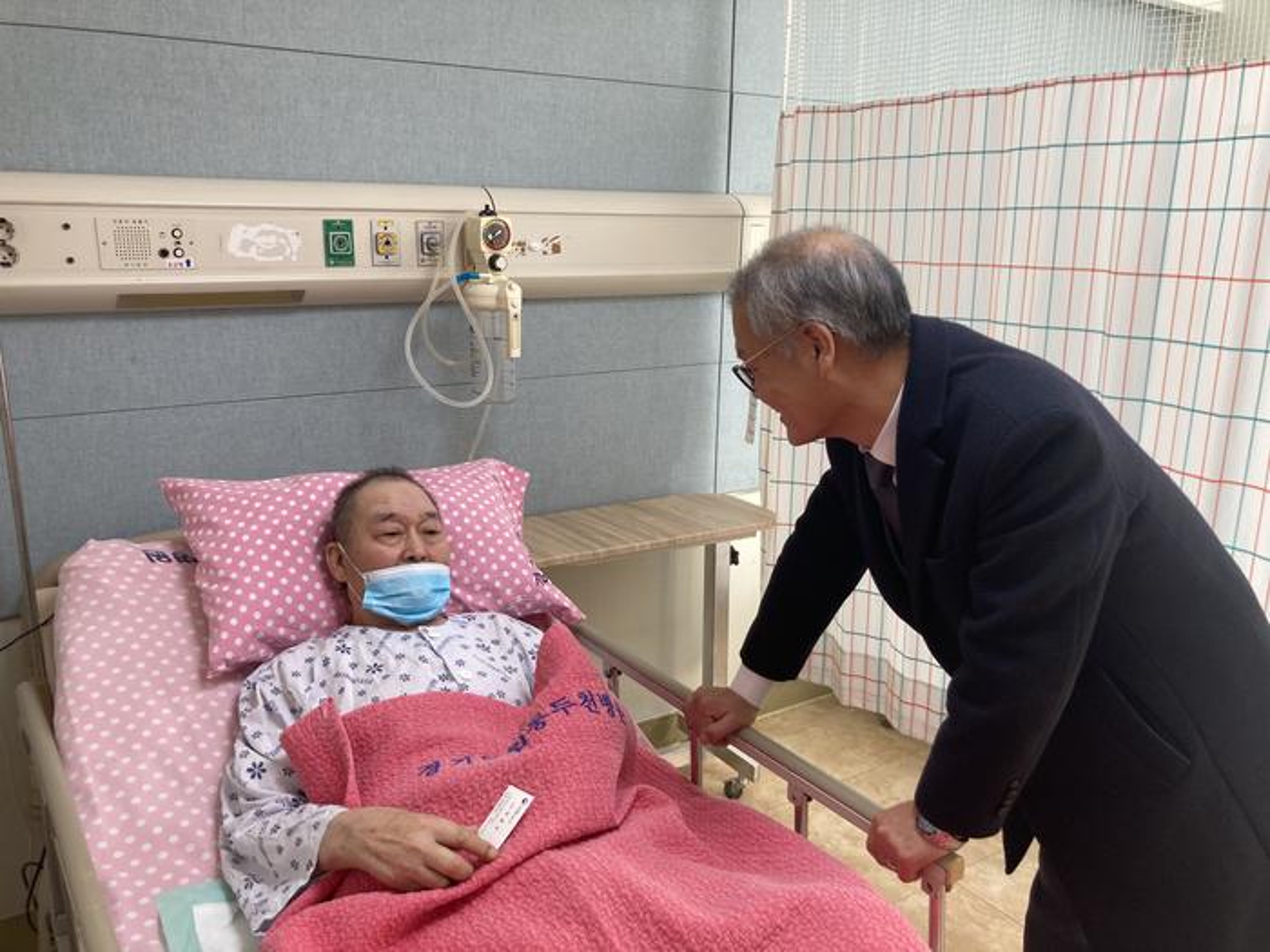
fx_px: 1027
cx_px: 635
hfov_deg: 63.4
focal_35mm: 28
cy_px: 476
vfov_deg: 49.7
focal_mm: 3.99
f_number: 1.8
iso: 64
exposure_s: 1/120
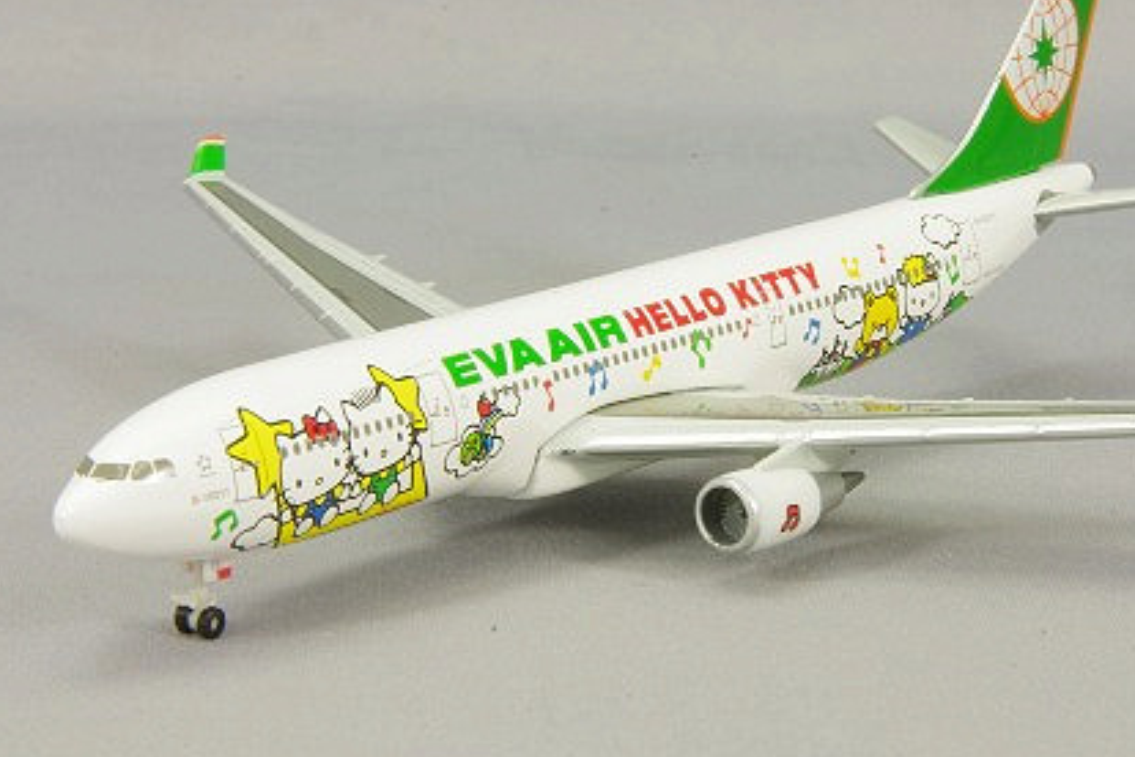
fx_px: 5454
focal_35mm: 173
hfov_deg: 11.9
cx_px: 754
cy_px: 339
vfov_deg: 7.9
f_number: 32
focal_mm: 75
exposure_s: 1/1.25
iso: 400
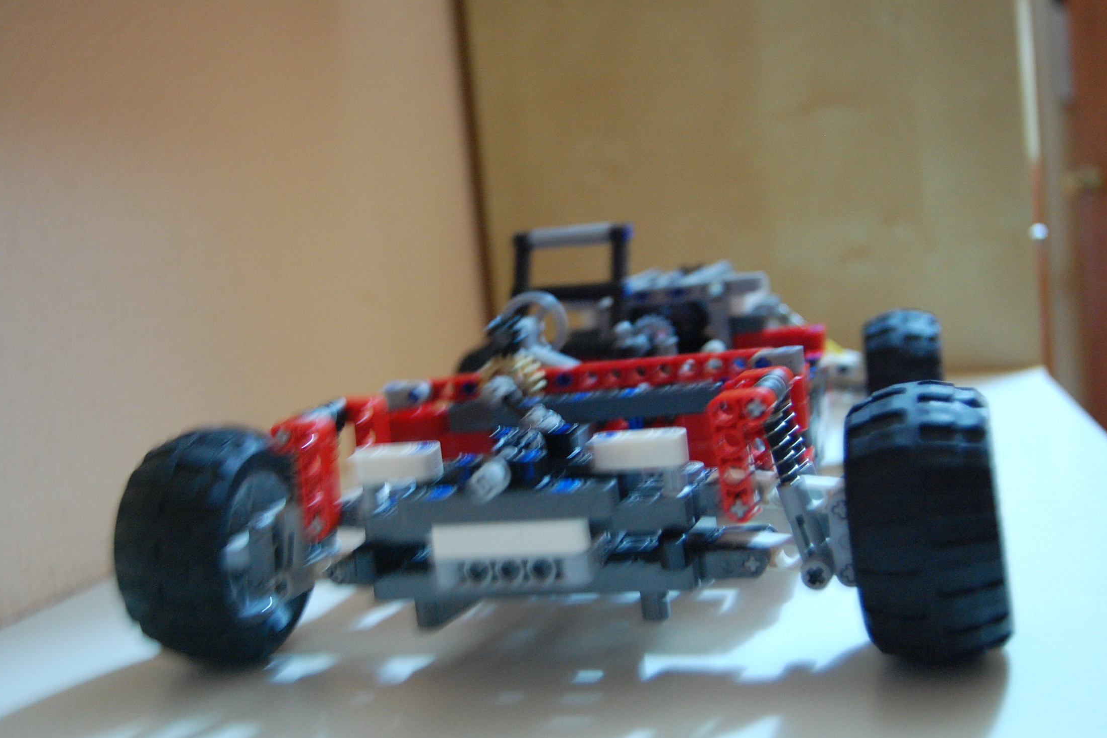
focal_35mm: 40
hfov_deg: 48.5
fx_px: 1230
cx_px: 548
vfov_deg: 33.4
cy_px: 377
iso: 1250
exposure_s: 1/8
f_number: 4.2
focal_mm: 26
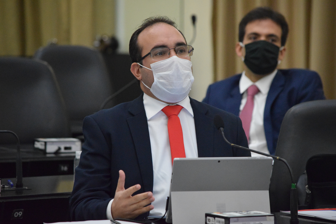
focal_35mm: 255
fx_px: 2382
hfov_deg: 8.1
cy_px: 112
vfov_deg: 5.4
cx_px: 168
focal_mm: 170
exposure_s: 1/200
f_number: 5
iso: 6400
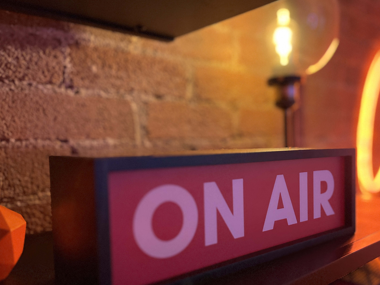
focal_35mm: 32
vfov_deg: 44.0
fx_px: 351
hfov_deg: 56.3
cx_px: 231
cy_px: 168
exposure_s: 1/50
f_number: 1.6
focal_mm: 5.1
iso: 500
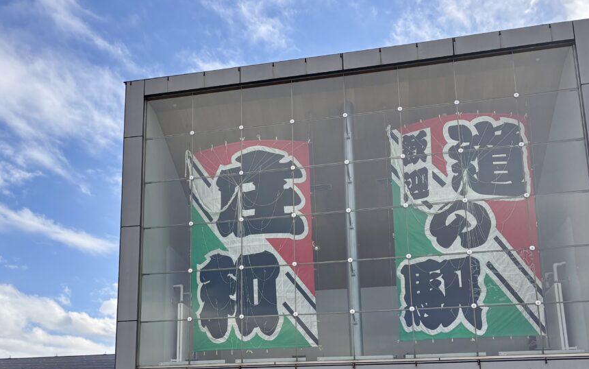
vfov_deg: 30.5
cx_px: 229
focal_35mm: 41
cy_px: 296
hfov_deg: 47.9
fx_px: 658
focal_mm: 5.96
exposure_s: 1/3205
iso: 50
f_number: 1.6
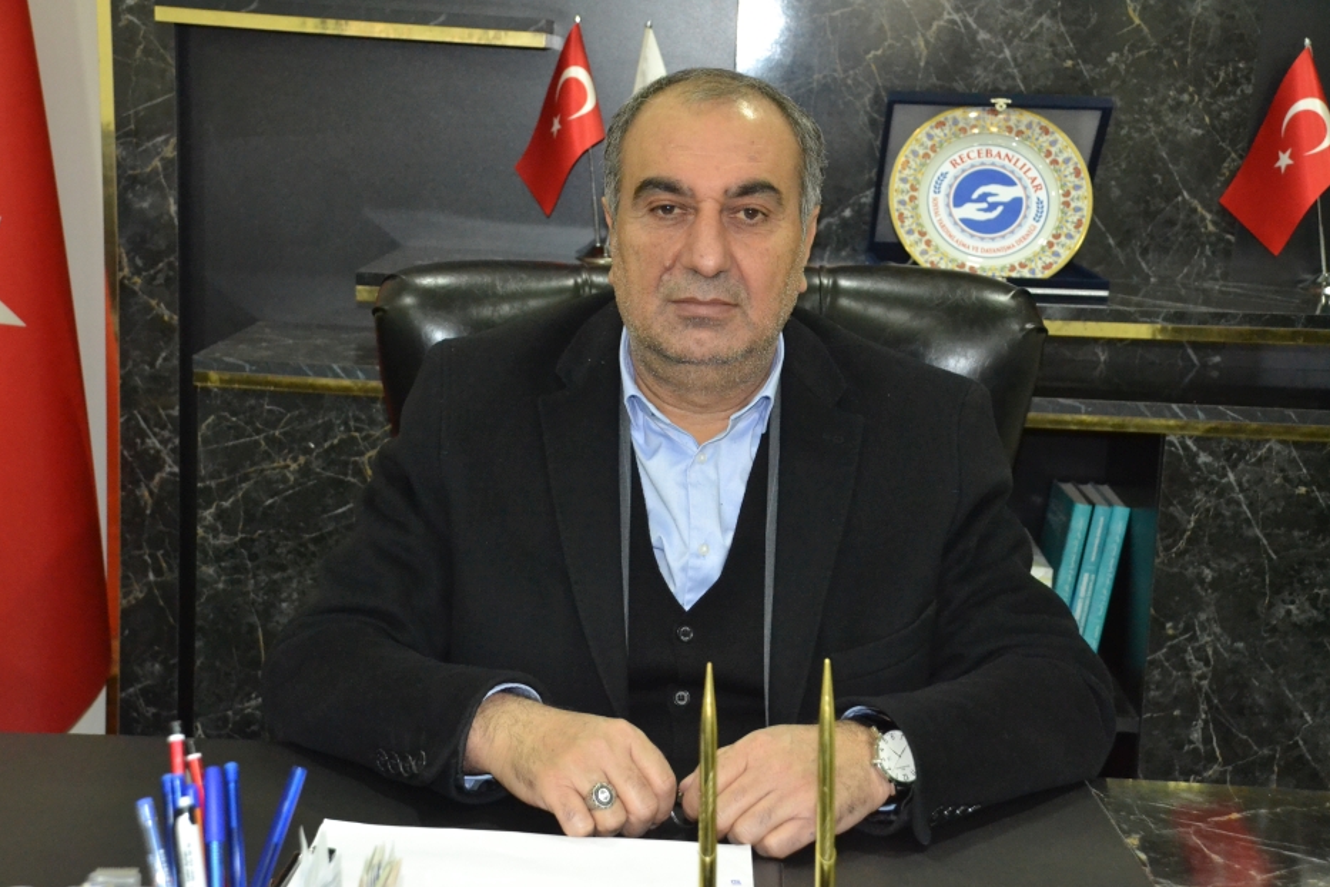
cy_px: 448
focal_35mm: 58
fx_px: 2143
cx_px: 654
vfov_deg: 23.4
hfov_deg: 34.5
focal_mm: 38
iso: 3200
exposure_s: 1/60
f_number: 4.5
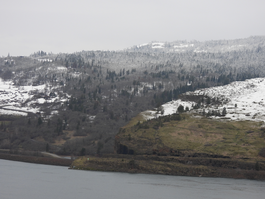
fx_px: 804
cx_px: 132
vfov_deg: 14.1
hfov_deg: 18.7
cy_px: 100
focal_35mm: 105
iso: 100
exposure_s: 1/320
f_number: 4
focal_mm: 18.7
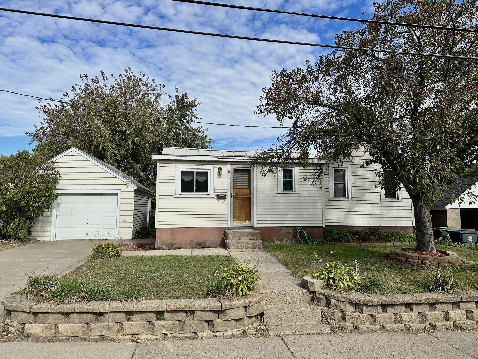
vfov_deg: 56.8
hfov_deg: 71.6
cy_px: 180
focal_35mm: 24
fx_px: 331
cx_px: 239
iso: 80
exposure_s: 1/5525
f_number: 1.78
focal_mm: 6.86
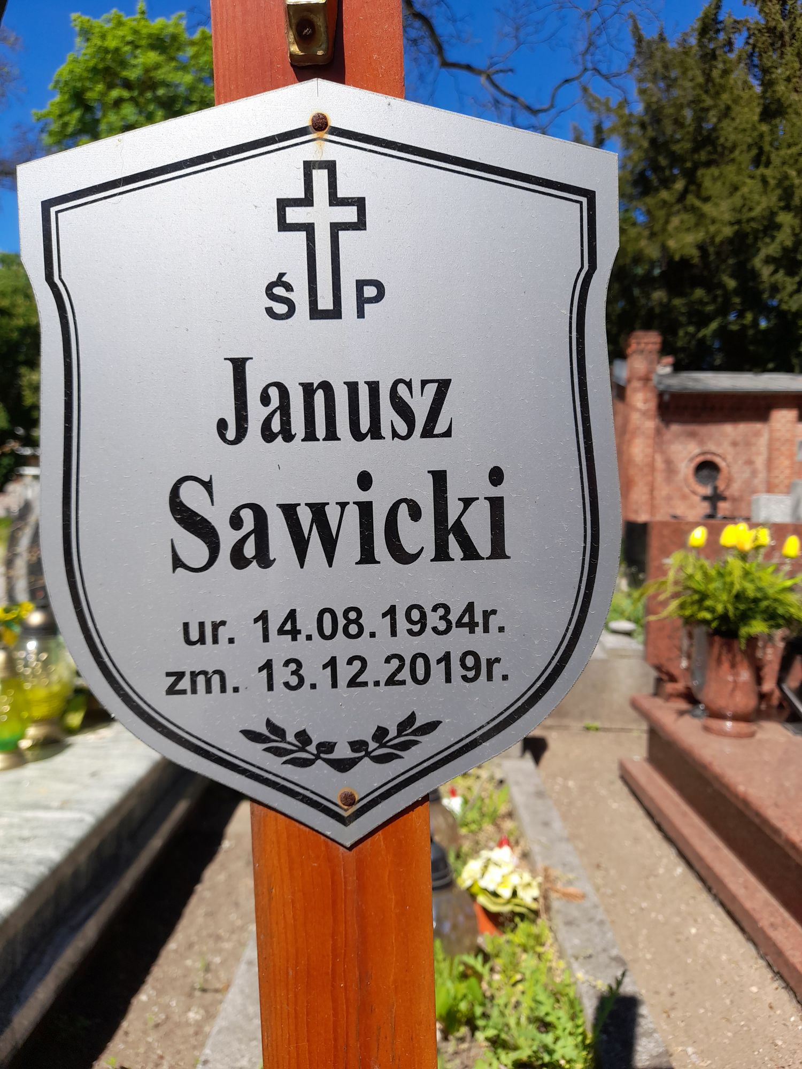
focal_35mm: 25
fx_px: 772
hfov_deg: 54.9
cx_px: 401
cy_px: 534
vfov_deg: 69.4
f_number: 2
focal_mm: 4.6
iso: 20
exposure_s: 1/617
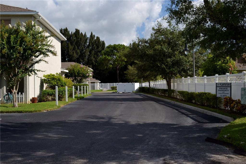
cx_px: 123
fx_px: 266
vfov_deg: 34.2
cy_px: 82
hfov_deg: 49.6
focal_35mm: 39
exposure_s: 1/250
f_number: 8
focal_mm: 26
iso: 100
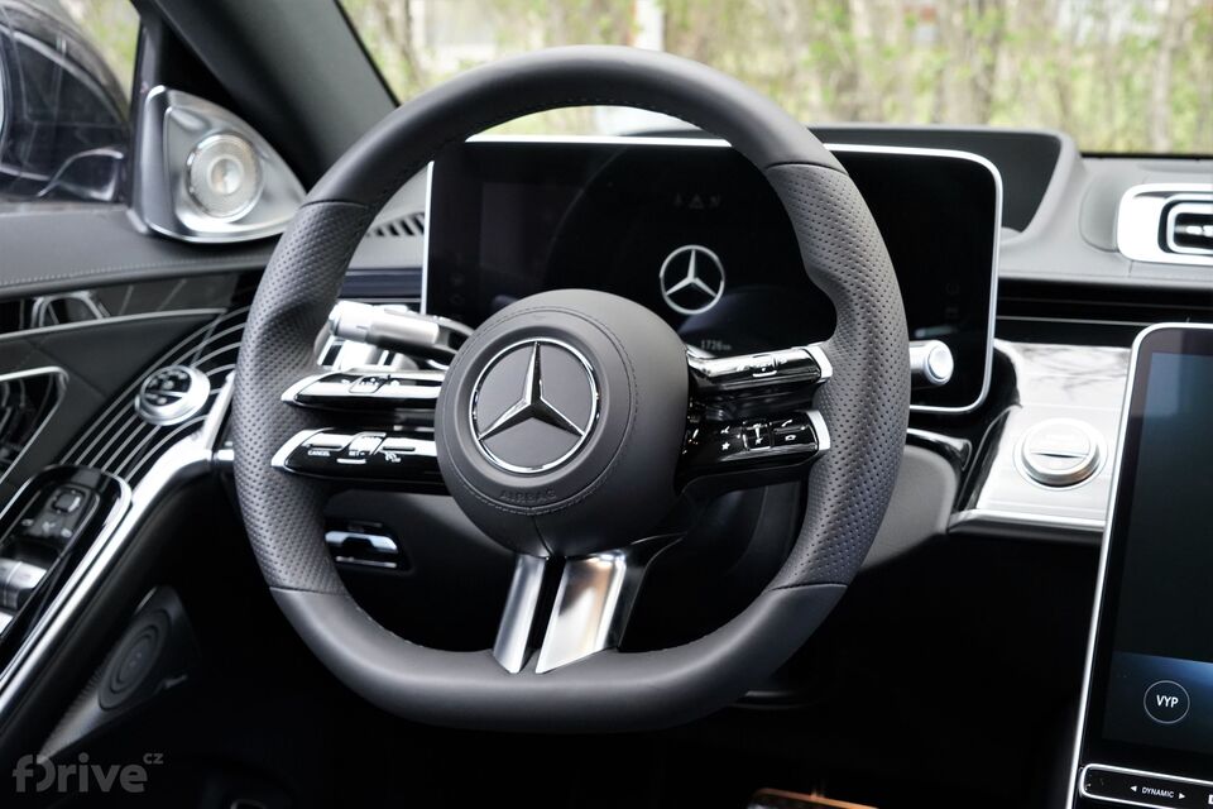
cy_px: 404
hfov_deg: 42.7
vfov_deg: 29.2
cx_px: 606
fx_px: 1550
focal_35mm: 46
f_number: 8
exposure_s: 1/160
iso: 4000
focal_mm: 46
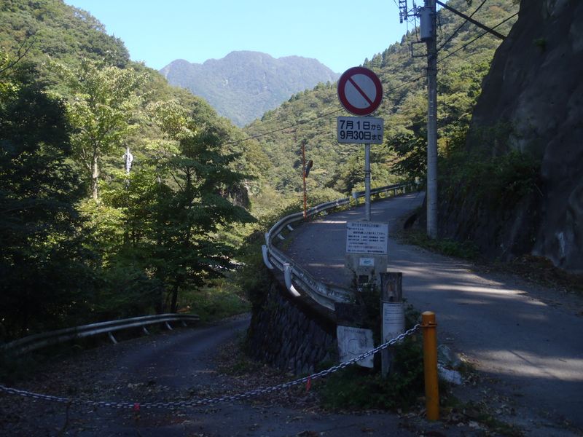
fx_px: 674
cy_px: 218
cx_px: 292
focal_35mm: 40
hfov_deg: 46.8
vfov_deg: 36.0
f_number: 4.7
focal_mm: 7.28
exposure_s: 1/125
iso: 80
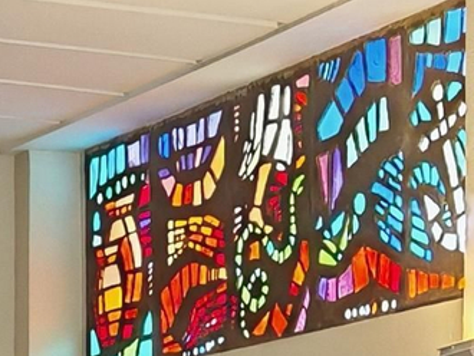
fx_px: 2590
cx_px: -1
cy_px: 676
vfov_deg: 7.6
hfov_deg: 10.4
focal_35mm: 189
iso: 320
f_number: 1.9
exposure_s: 1/50
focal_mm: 6.67
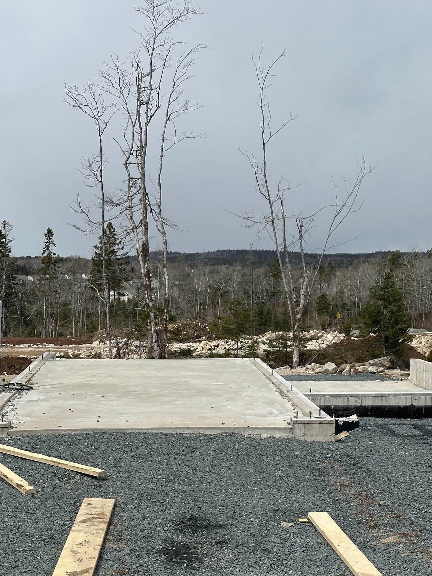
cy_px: 356
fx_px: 1065
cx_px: 223
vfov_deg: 30.2
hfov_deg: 22.9
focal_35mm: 64
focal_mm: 6.86
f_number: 1.78
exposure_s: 1/6211
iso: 64
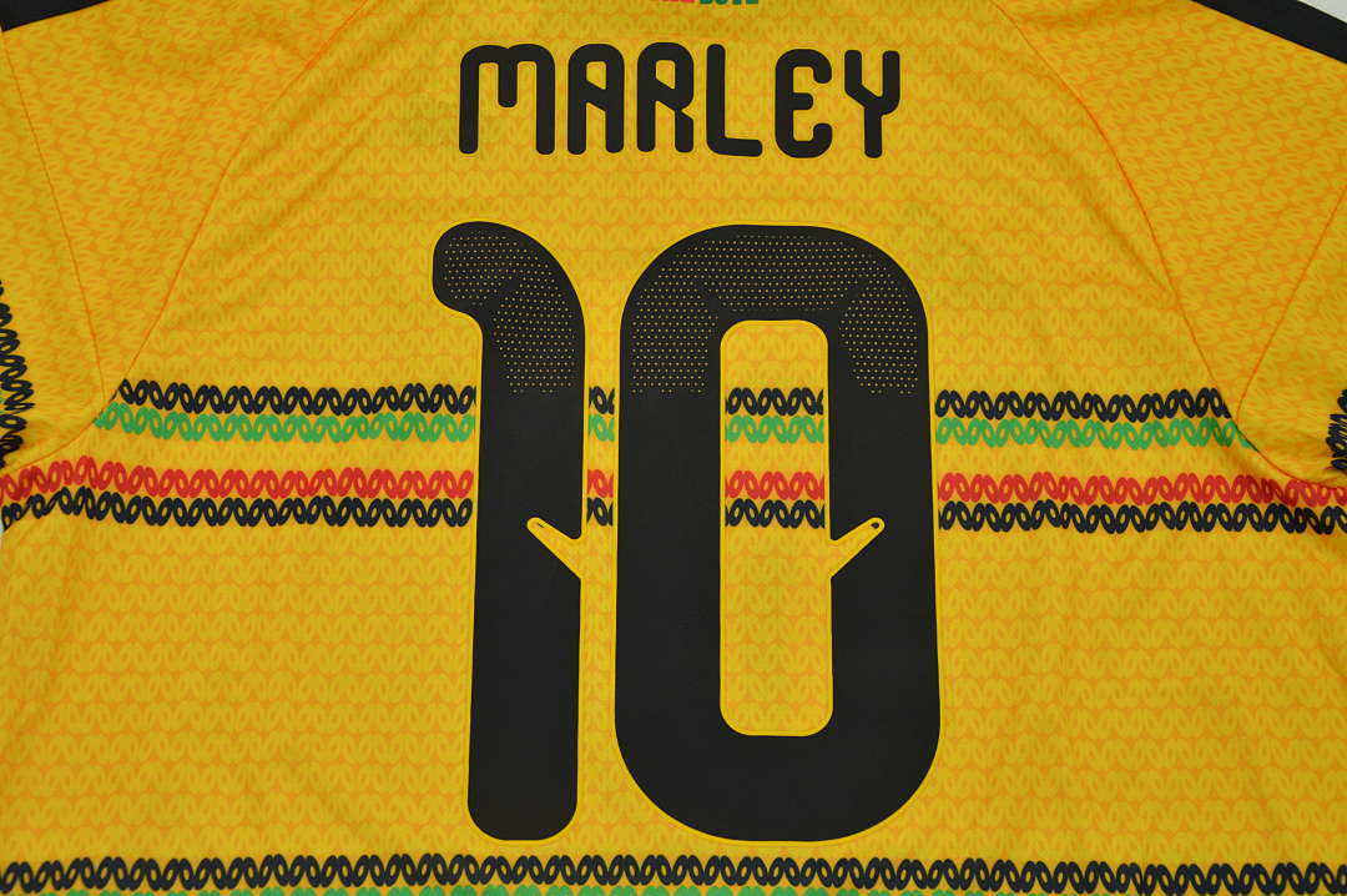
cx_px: 674
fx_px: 2804
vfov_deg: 18.1
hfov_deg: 27.0
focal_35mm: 75
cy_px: 448
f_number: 9
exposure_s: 1/200
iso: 400
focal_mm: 50
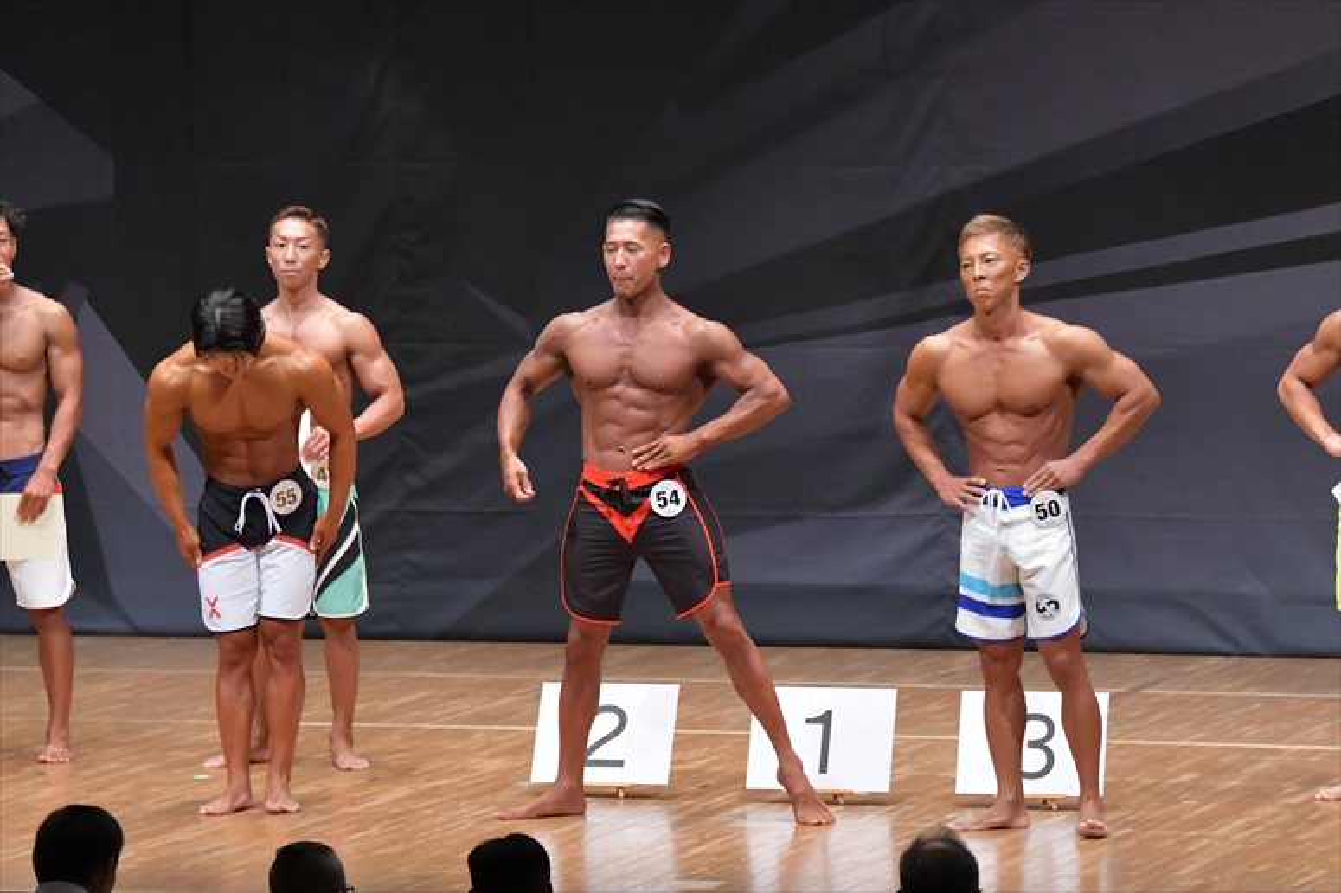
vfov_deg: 6.3
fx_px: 8079
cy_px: 446
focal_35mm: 217
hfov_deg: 9.5
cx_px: 670
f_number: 5.6
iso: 8000
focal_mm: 145
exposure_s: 1/400
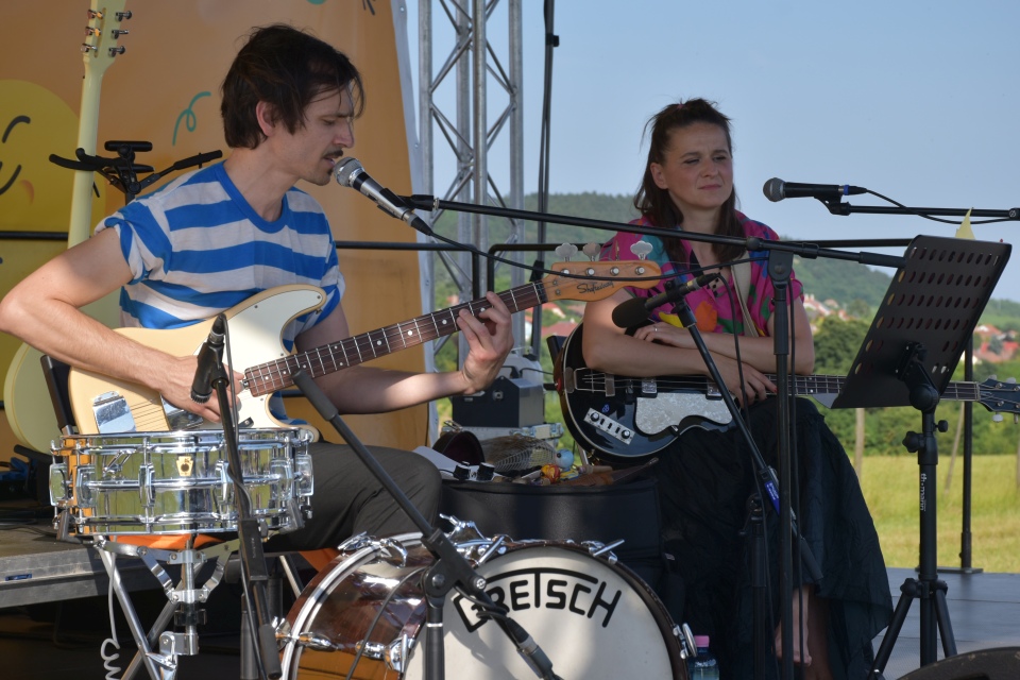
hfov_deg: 19.5
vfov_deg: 13.0
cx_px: 510
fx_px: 2975
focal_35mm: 105
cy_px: 340
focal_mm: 70
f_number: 9
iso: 100
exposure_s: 1/200
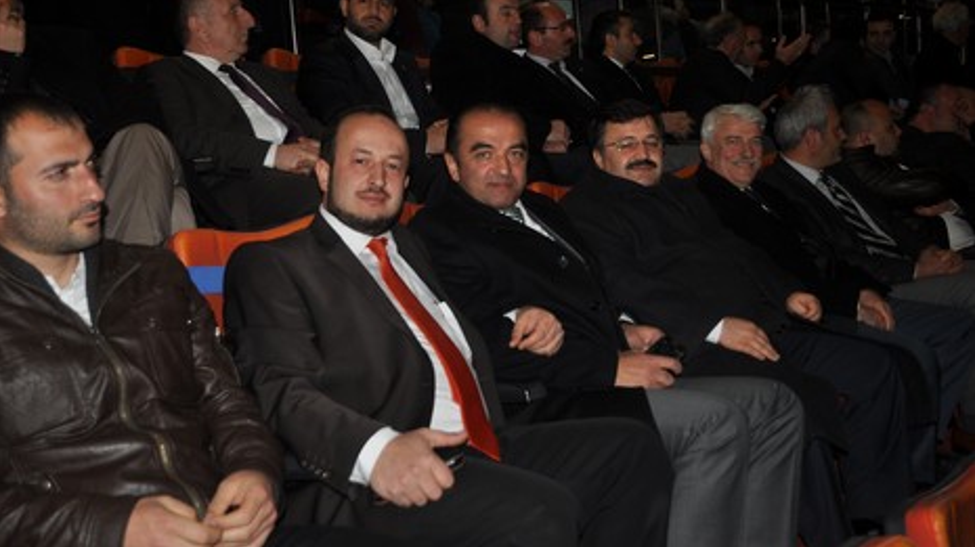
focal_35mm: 40
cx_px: 486
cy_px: 223
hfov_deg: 51.0
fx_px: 1021
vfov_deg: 29.9
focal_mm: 25
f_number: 4
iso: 200
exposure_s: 1/60
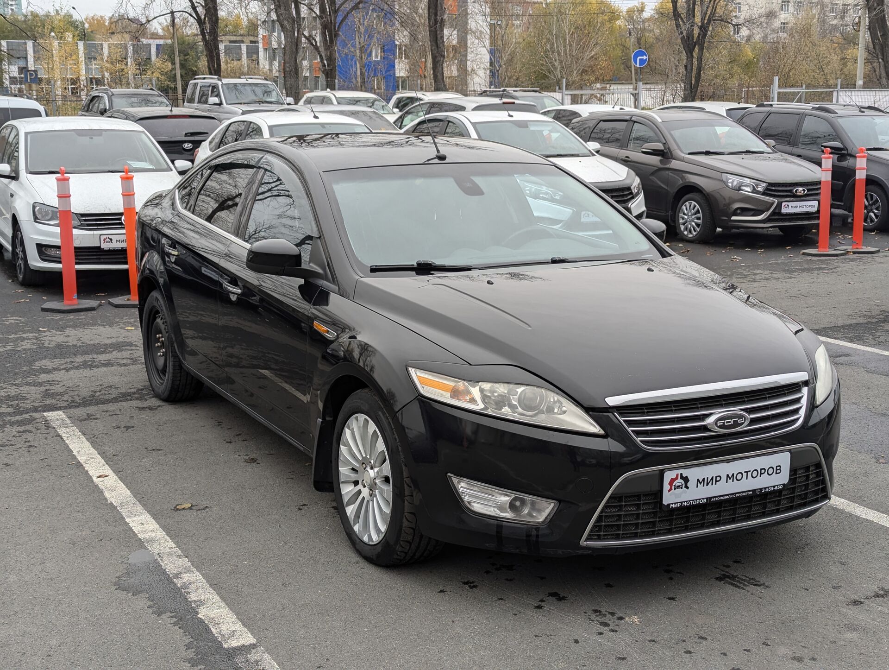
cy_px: 335
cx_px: 444
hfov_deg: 39.6
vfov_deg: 30.3
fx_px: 1235
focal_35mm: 48
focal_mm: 6.81
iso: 38
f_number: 1.85
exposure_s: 1/301
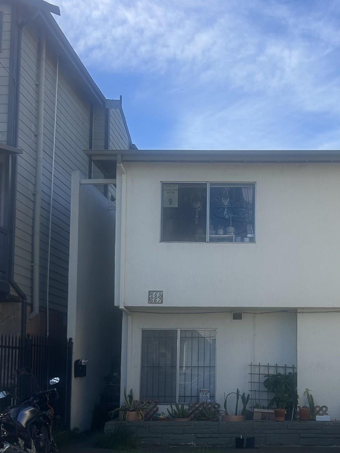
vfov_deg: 39.0
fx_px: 629
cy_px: 318
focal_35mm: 48
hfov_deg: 29.5
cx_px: 276
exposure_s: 1/3356
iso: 50
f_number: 1.5
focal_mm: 5.7
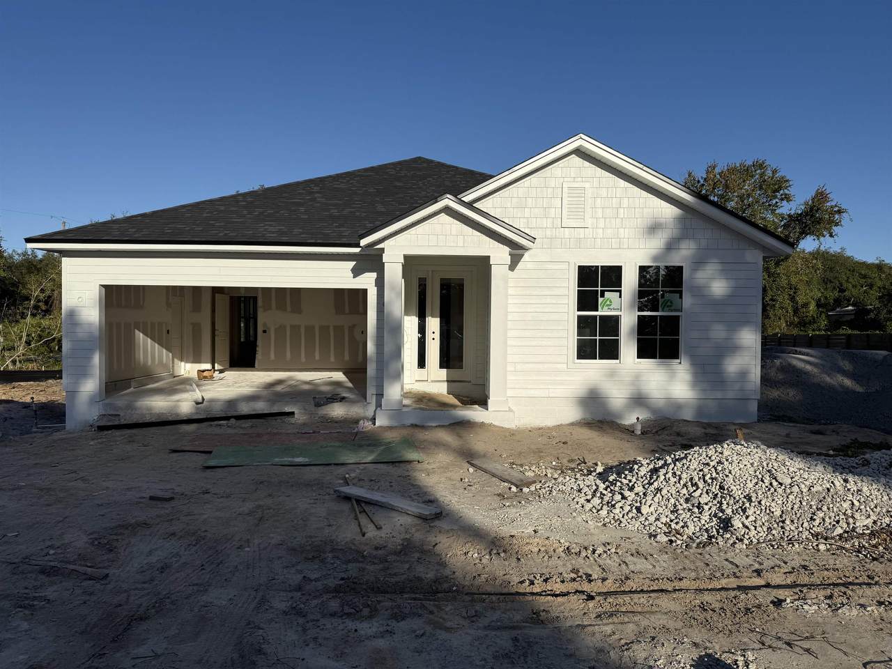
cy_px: 334
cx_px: 446
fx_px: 618
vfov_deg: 56.8
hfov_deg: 71.6
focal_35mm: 24
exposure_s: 1/10309
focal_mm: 6.76
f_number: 1.78
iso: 80
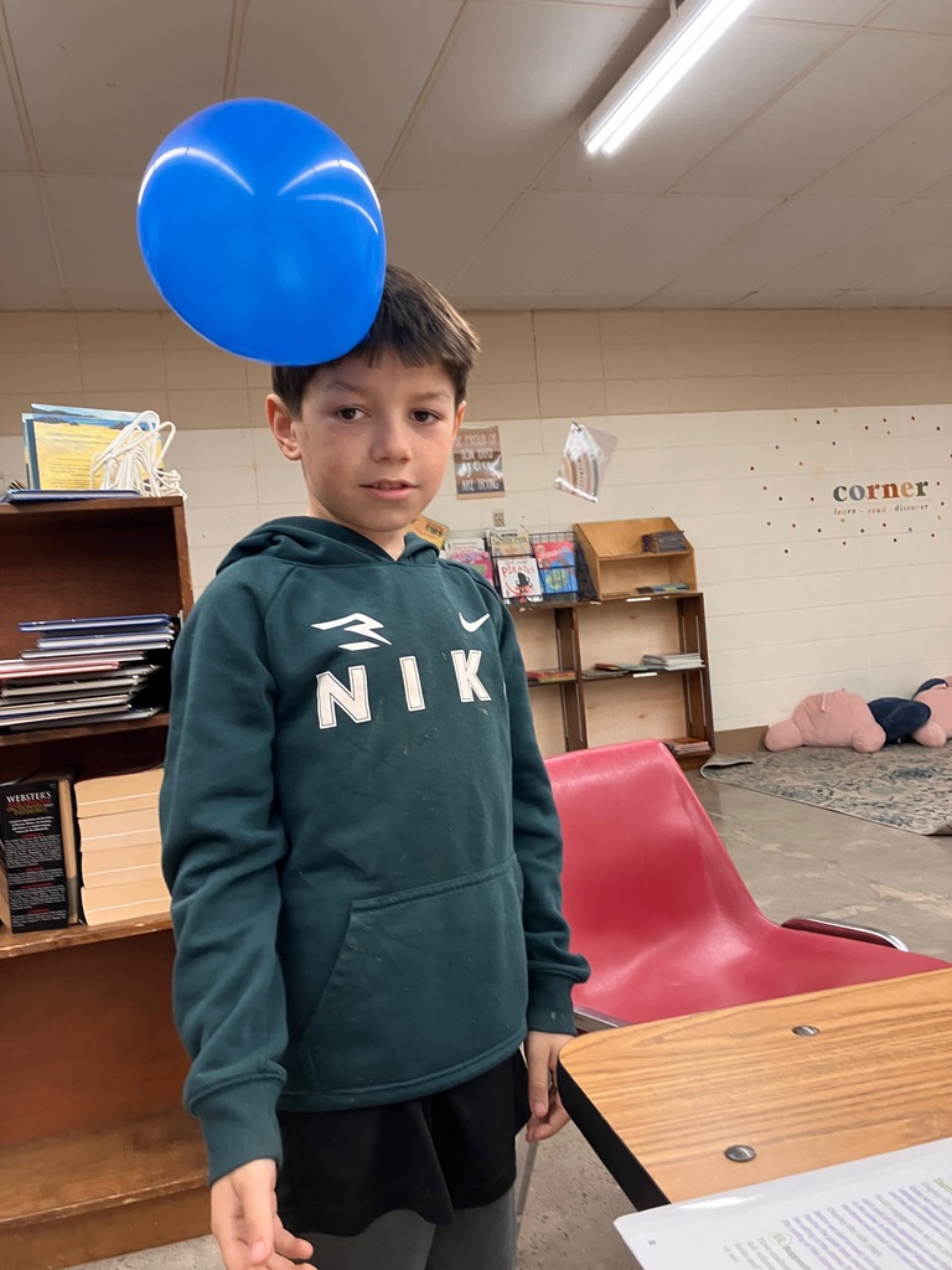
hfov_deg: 49.7
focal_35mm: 28
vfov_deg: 63.4
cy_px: 635
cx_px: 476
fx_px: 1027
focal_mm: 3.99
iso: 100
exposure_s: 1/60
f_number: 1.8
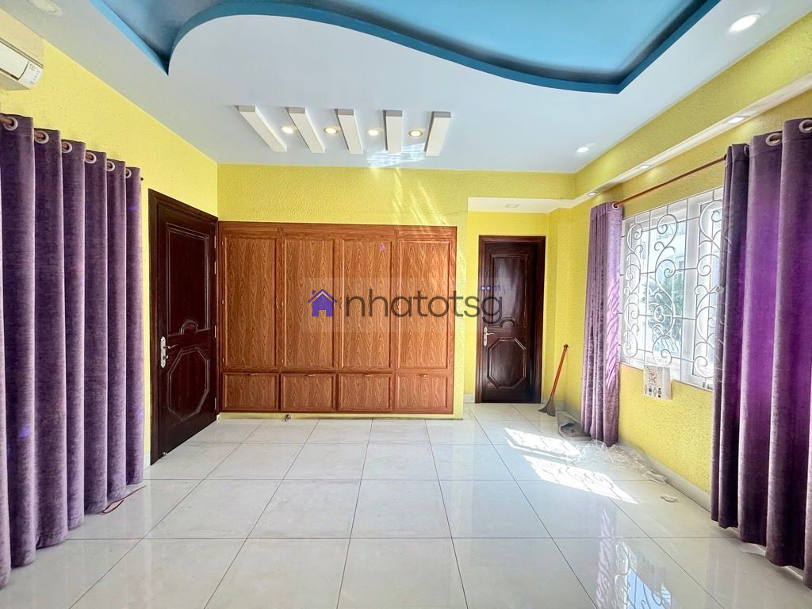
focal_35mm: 14
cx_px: 406
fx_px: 328
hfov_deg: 102.1
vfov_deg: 85.7
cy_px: 304
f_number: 2.2
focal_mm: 2.22
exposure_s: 1/100
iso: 100
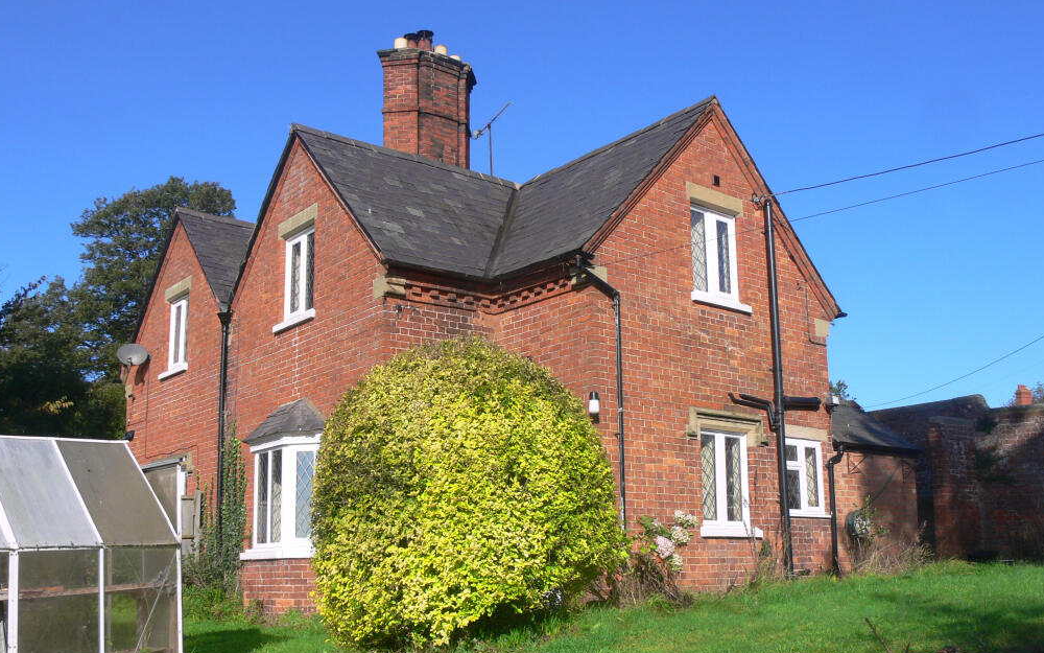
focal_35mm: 38
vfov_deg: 33.5
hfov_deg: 51.5
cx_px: 524
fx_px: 1081
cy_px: 374
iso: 80
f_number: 5.6
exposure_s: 1/320
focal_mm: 7.4
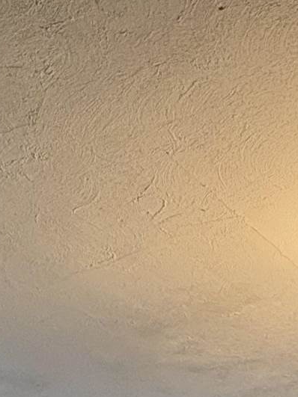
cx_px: 53
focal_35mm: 81
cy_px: 795
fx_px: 930
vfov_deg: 17.4
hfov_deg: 18.0
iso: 250
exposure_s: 1/60
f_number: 2.2
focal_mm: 2.22
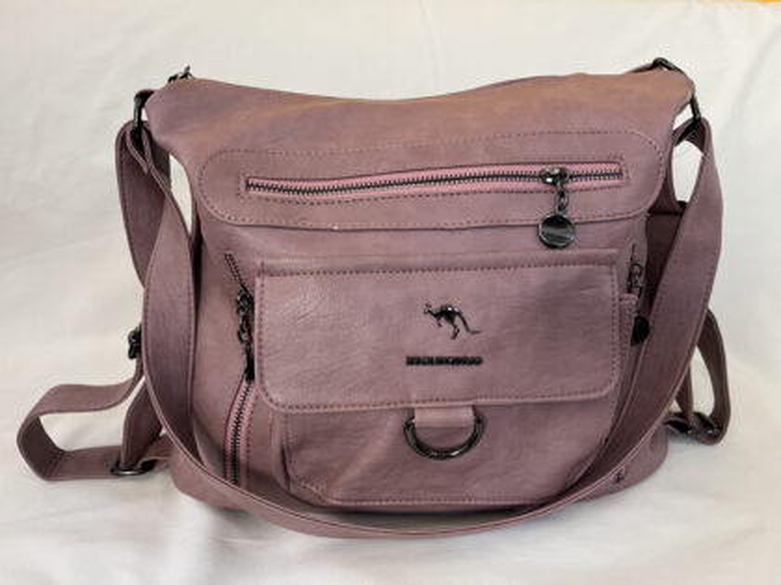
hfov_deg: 67.3
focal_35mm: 26
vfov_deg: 53.1
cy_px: 292
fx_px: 587
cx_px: 390
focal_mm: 5.1
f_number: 1.6
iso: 80
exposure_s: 1/50
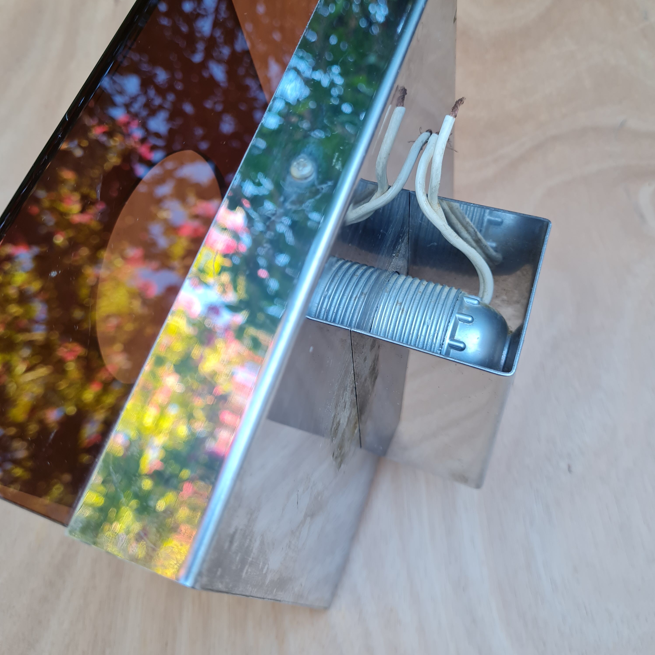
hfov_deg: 52.5
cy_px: 279
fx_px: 664
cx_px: 331
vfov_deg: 52.3
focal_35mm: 31
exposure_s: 1/100
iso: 64
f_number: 1.8
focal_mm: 5.4
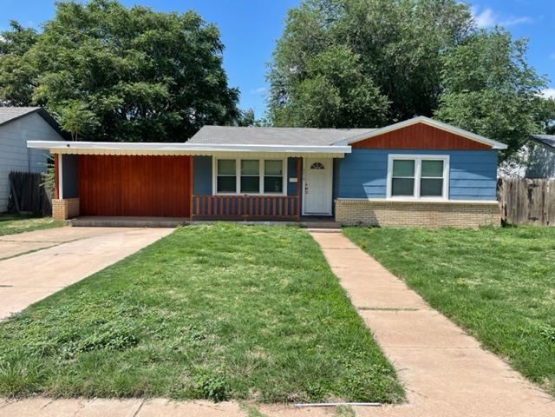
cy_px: 208
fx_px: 417
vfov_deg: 53.1
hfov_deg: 67.3
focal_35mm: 26
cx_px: 278
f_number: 1.6
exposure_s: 1/2882
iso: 32
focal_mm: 4.2
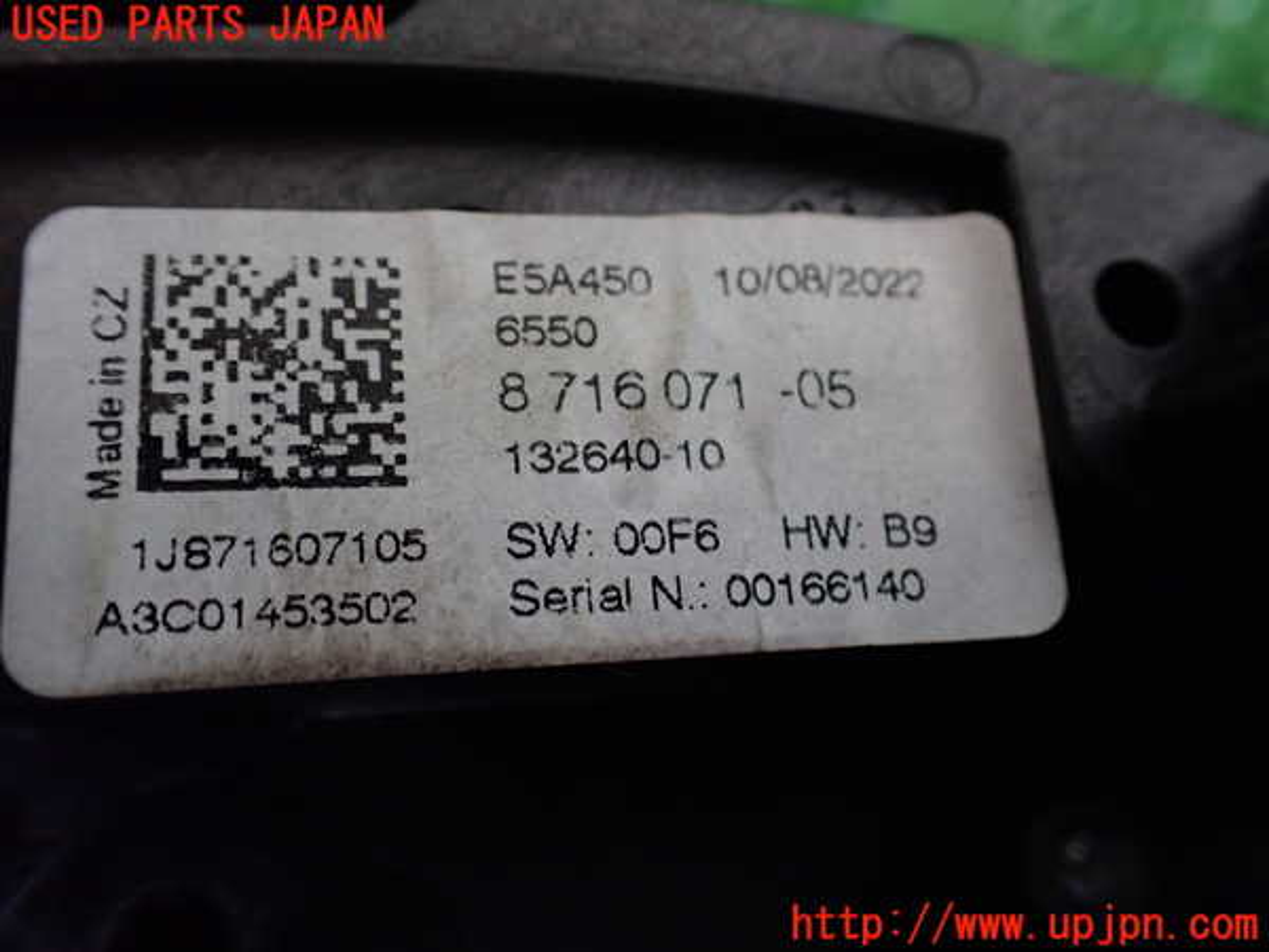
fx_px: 1100
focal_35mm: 30
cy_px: 476
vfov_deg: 46.8
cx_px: 634
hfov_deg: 60.0
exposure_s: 1/125
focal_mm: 5.4
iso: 500
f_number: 2.3
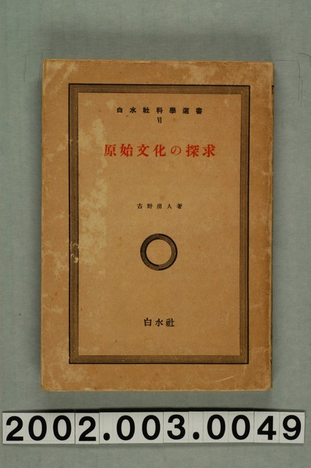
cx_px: 156
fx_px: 974
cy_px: 234
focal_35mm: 75
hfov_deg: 18.1
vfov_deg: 27.0
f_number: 8
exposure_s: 1/60
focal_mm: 50
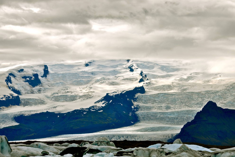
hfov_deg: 12.6
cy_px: 79
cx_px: 117
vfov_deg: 8.4
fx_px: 1061
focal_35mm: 163
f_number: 10
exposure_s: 1/400
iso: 200
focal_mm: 105
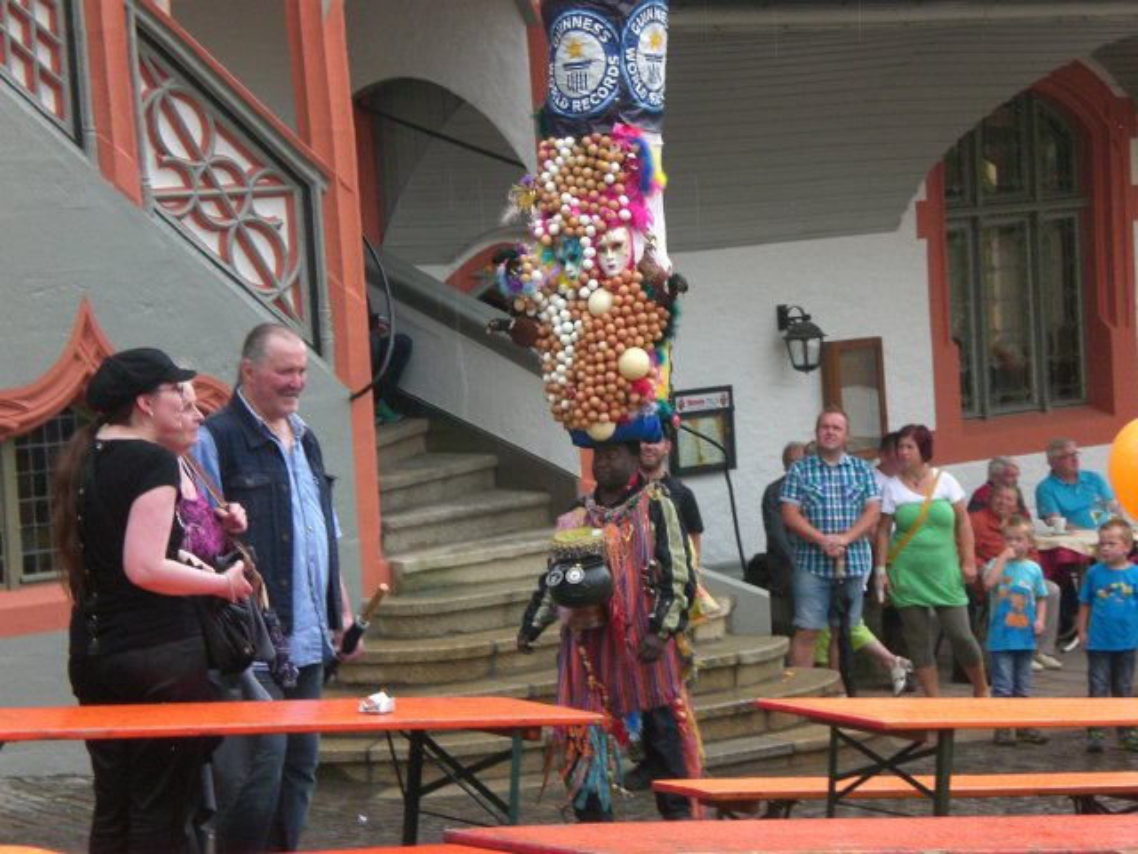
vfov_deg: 13.0
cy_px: 427
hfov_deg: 17.3
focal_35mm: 114
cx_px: 569
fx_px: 3748
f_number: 5.9
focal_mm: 18.9
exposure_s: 1/100
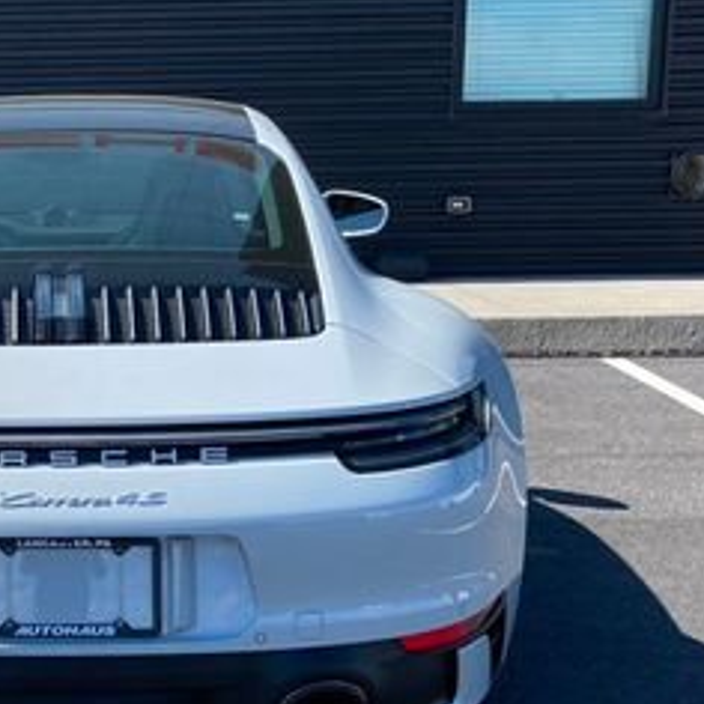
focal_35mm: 67
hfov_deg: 24.7
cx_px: 24
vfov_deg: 25.5
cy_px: 489
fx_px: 1542
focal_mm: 3.99
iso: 20
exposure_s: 1/1171
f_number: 1.8
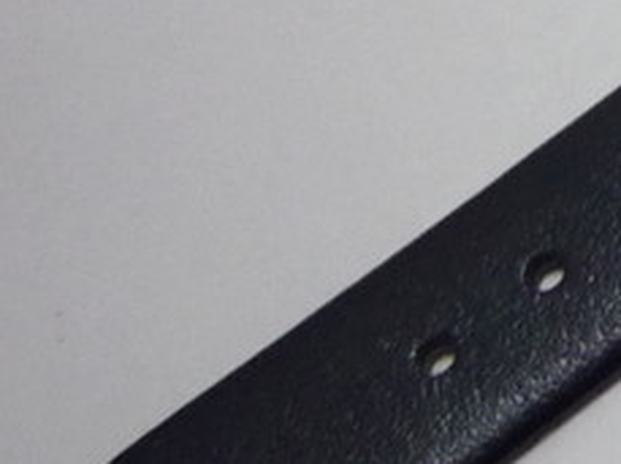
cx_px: 1584
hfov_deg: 10.0
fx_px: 3009
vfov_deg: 8.3
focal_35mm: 168
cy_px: -545
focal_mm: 5.2
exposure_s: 1/30
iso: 200
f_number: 3.3
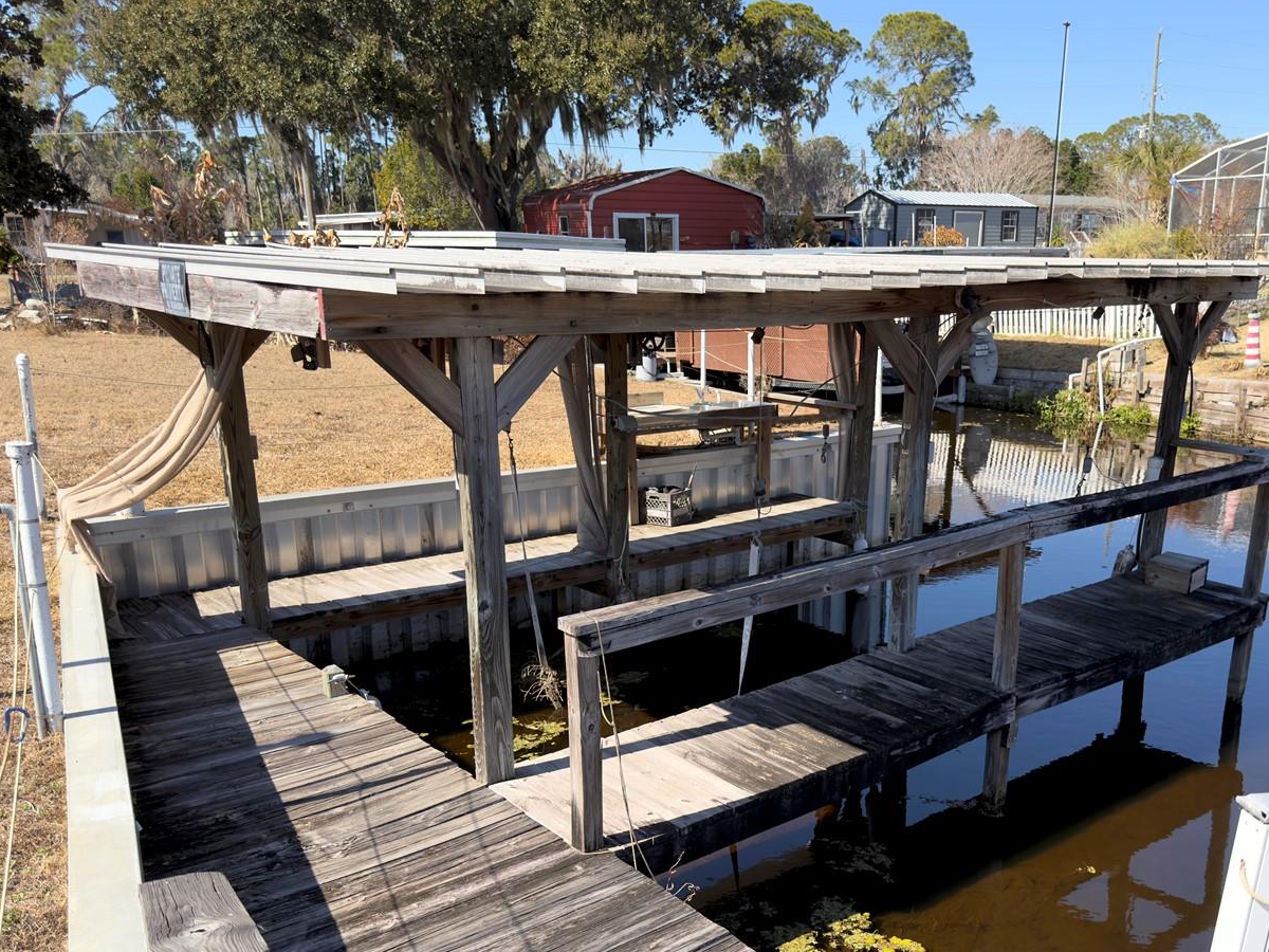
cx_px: 756
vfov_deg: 43.6
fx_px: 1173
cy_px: 622
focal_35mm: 32
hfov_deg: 56.4
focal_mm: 6.76
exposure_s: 1/3135
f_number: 1.78
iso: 100
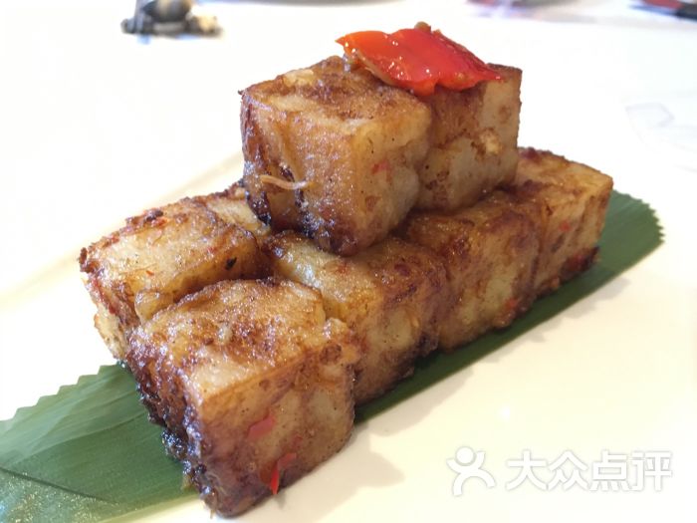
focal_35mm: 29
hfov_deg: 61.7
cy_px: 262
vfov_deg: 48.2
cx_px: 348
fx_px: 584
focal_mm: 4.15
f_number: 2.2
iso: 200
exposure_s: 1/17
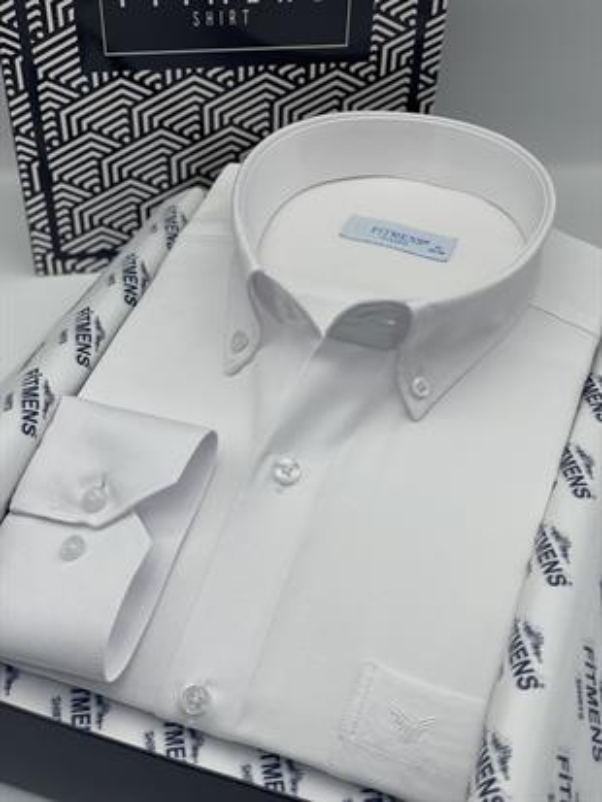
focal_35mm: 52
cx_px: 301
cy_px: 401
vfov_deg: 36.8
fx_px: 1205
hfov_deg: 28.0
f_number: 2
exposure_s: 1/428
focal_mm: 6
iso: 32
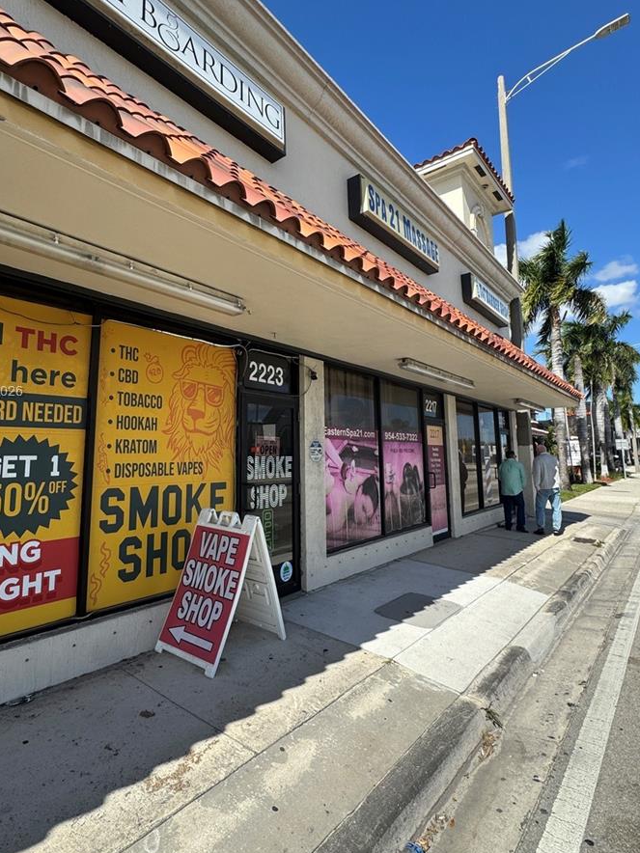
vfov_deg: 84.5
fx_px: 468
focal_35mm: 19
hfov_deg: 68.4
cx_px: 279
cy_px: 393
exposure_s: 1/1020
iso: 40
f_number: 2.2
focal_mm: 2.22
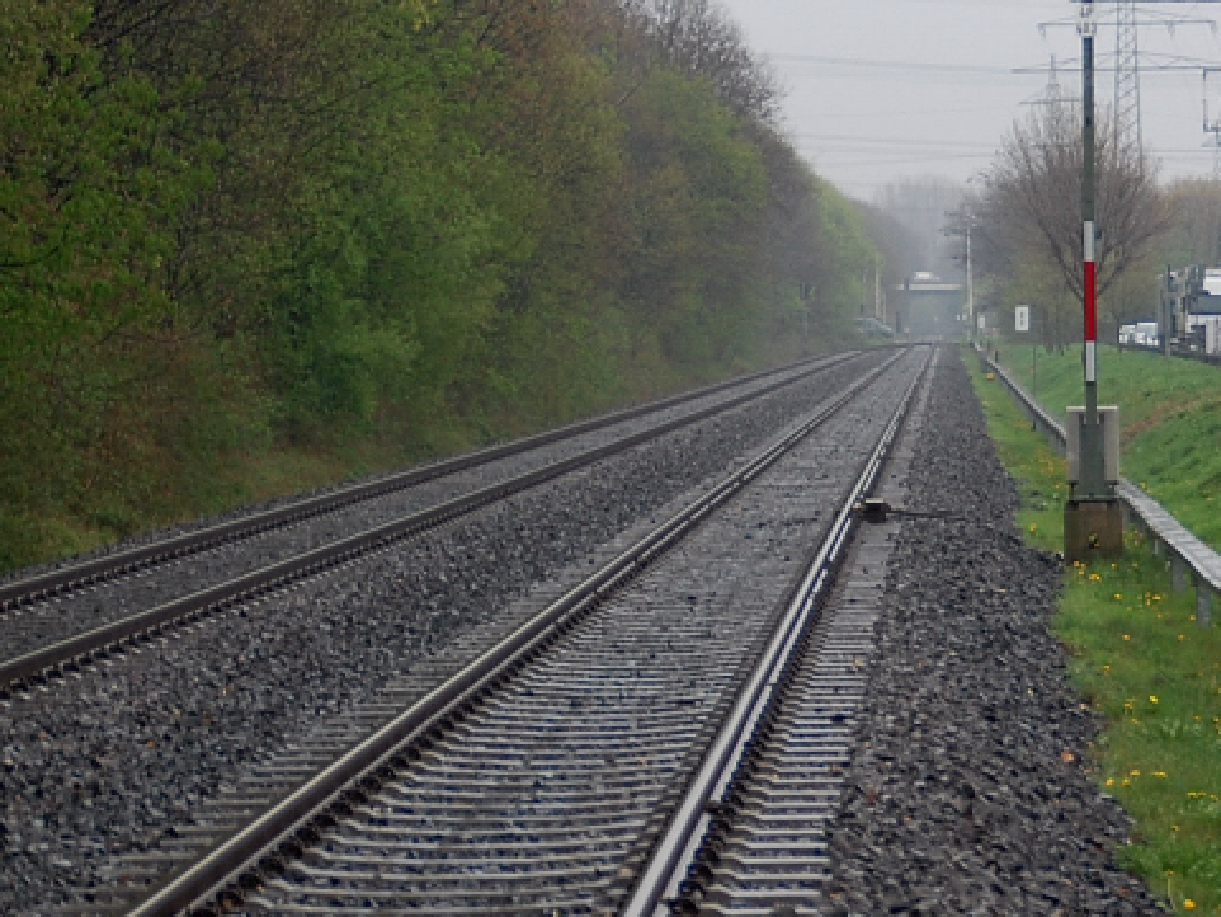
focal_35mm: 184
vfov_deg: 8.1
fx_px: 6492
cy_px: 337
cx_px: 896
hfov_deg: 10.7
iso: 400
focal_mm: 60
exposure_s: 1/320
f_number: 5
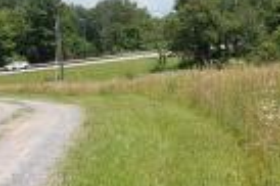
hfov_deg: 19.4
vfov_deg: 15.3
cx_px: 442
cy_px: 88
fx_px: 691
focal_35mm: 89
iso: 200
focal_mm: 18
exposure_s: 1/320
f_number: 9
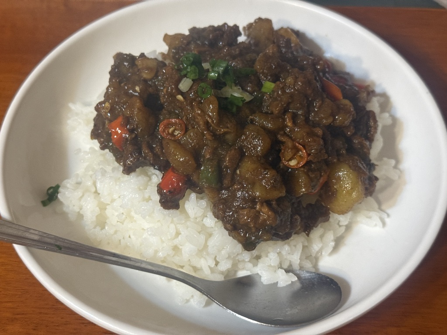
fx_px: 620
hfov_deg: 39.7
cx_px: 224
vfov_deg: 30.3
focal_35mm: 48
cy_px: 168
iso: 320
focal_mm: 6.76
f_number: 1.78
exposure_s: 1/33
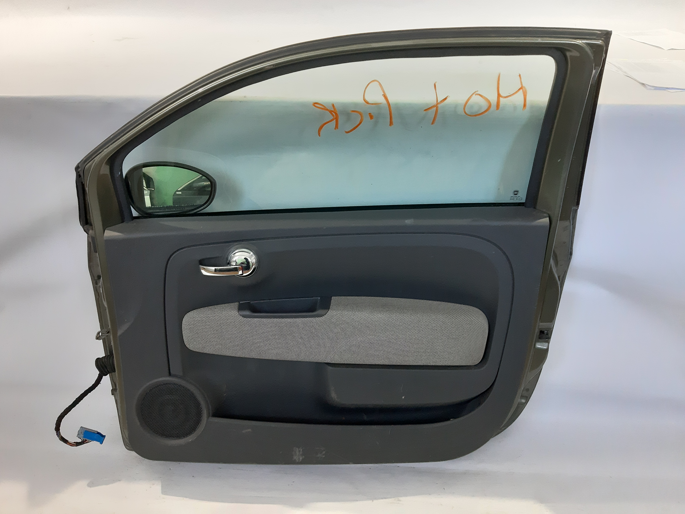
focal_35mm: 27
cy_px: 257
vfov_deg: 51.4
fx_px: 534
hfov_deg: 65.3
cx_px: 342
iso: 400
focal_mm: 3.93
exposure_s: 1/33
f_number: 1.7
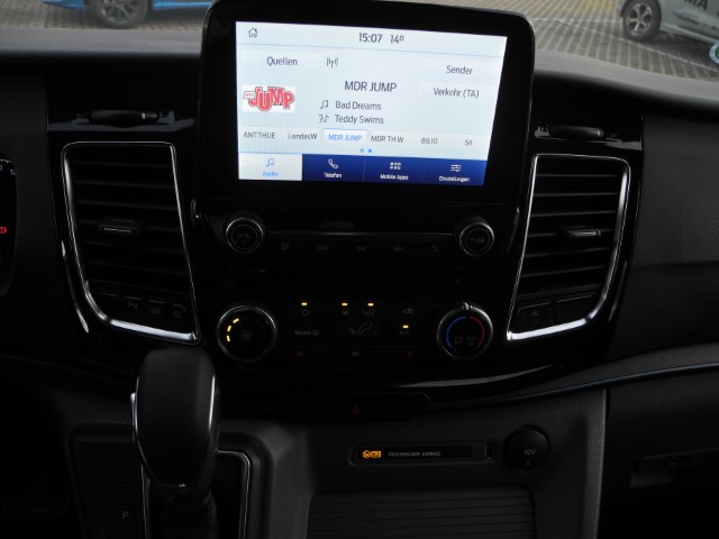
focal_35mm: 28
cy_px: 270
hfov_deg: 63.4
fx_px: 582
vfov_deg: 49.7
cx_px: 360
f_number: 2.8
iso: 100
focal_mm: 6
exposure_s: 1/100
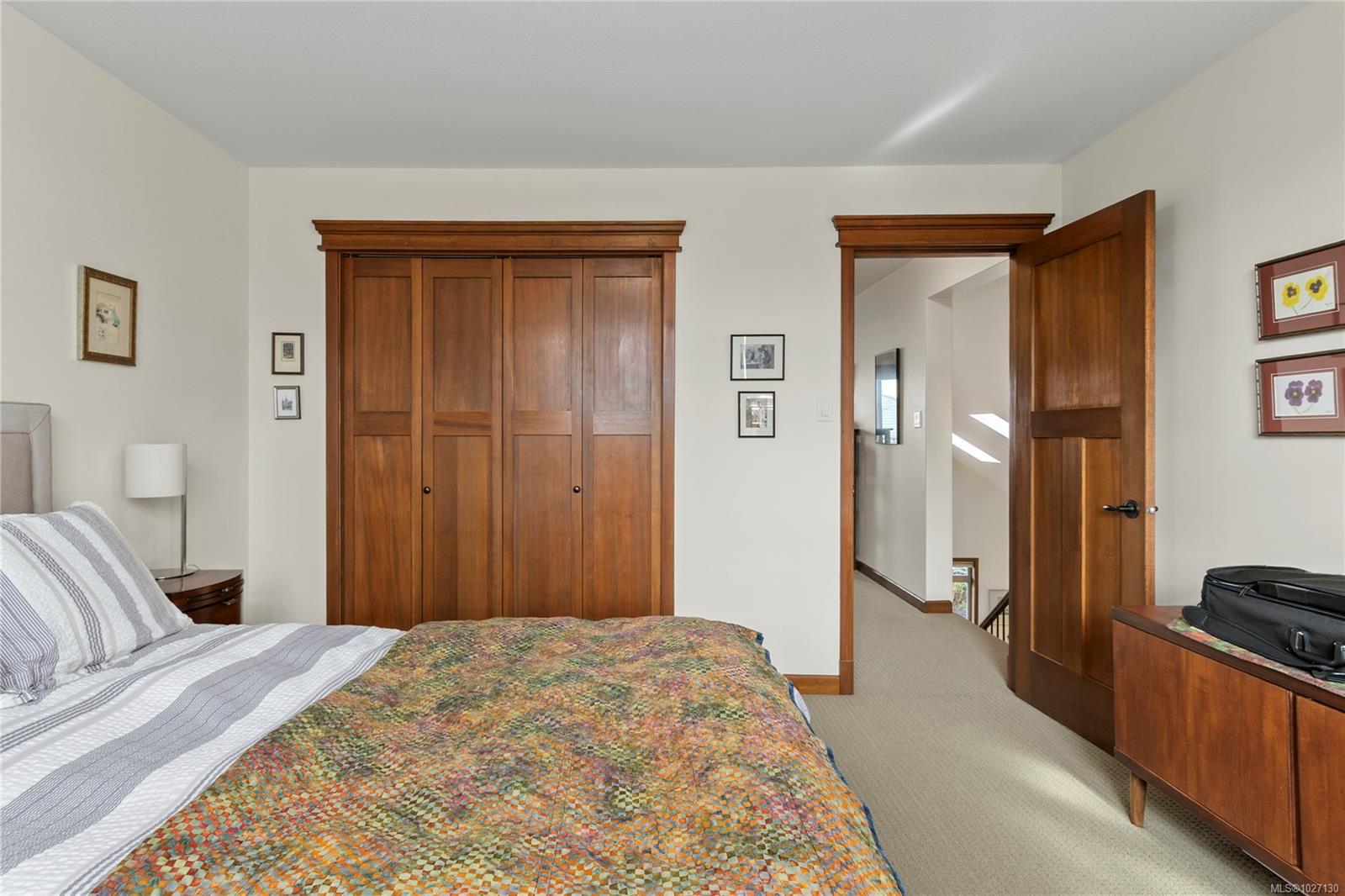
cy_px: 448
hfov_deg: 90.0
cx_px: 672
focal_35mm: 18
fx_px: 672
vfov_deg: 67.4
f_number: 8
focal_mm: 12
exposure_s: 1/10
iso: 320
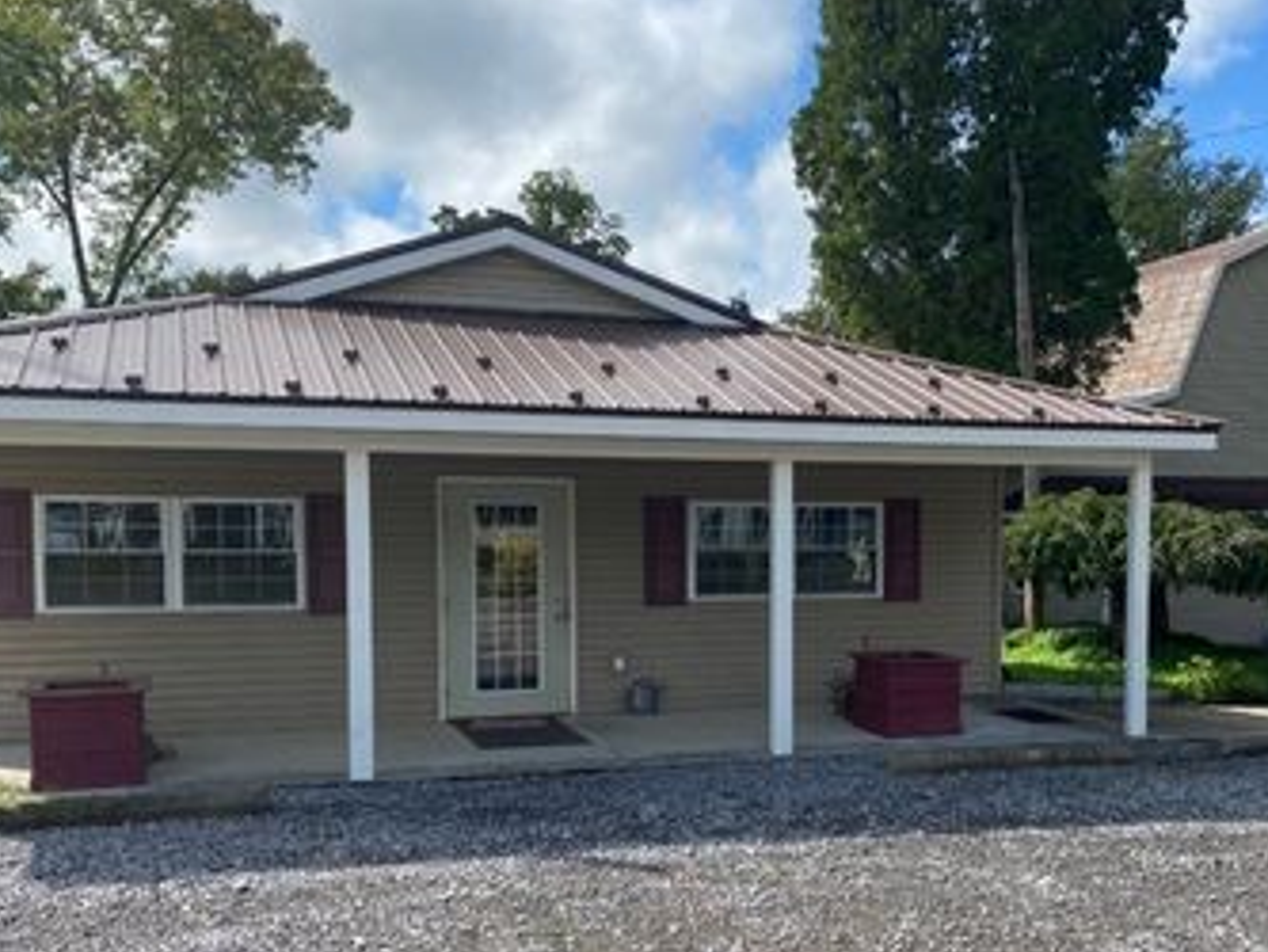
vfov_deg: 36.4
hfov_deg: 47.7
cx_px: 739
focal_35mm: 39
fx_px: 1429
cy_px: 642
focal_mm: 4.25
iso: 32
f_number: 1.8
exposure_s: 1/1808
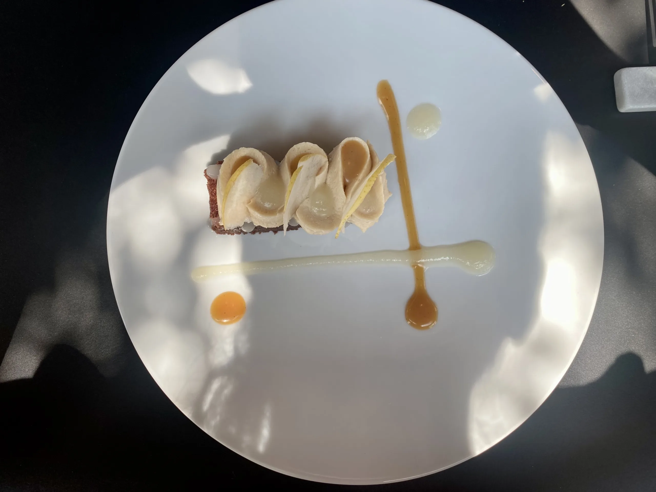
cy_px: 246
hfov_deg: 67.3
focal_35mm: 26
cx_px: 328
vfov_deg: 53.1
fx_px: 493
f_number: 1.8
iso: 32
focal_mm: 4.25
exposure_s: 1/126
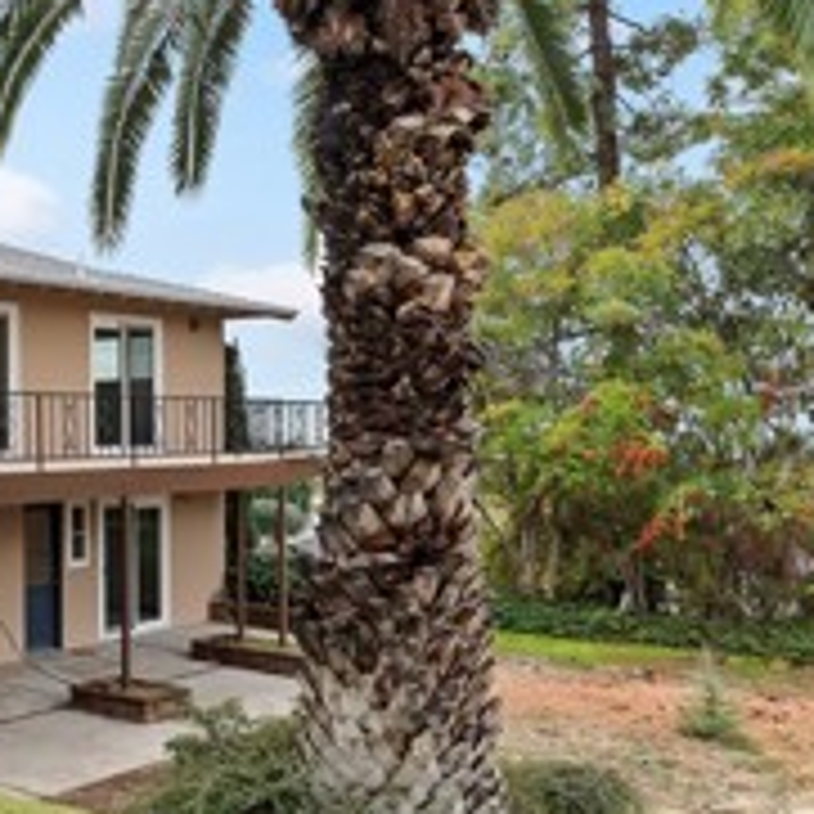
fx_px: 1117
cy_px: 463
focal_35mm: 42
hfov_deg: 30.3
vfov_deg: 39.9
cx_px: -283
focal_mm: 14
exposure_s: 1/200
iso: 800
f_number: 10
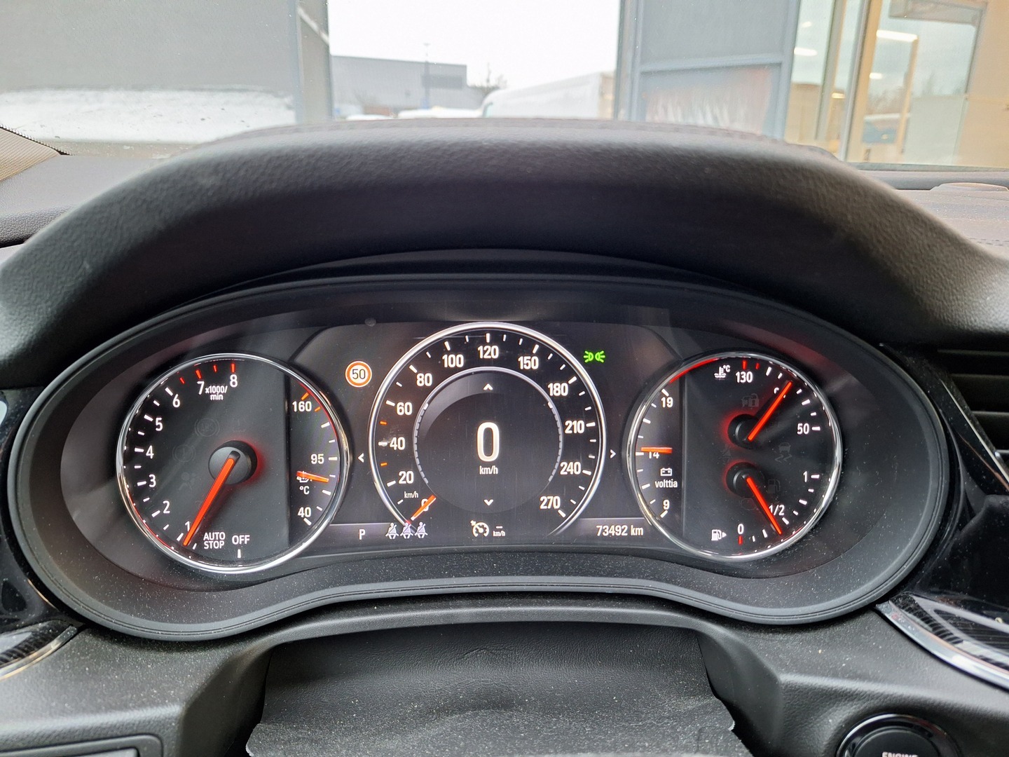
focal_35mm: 23
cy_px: 378
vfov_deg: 58.9
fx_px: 670
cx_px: 504
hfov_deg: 73.9
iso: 400
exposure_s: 1/20
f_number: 1.8
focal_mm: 5.54
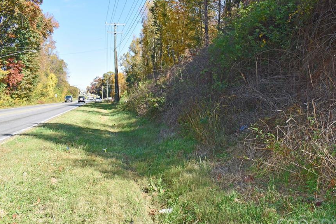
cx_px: 194
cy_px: 117
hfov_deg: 58.5
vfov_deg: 41.1
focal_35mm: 32
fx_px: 298
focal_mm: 18
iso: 100
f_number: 6.3
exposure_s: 1/200
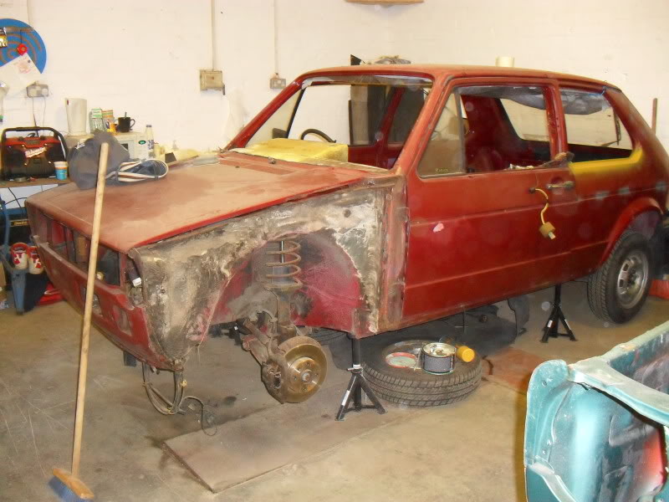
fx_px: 676
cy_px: 251
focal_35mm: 35
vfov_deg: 40.7
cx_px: 334
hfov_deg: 52.6
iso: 400
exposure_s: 1/45
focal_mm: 6.3
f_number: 3.2
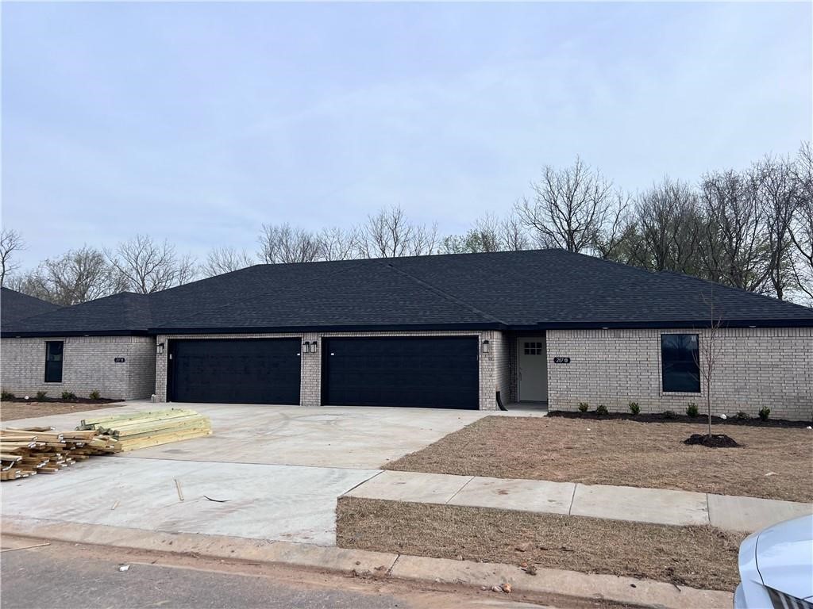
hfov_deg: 67.3
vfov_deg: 53.1
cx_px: 406
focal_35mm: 26
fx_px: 611
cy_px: 304
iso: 50
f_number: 1.5
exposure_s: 1/2762
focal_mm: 5.7
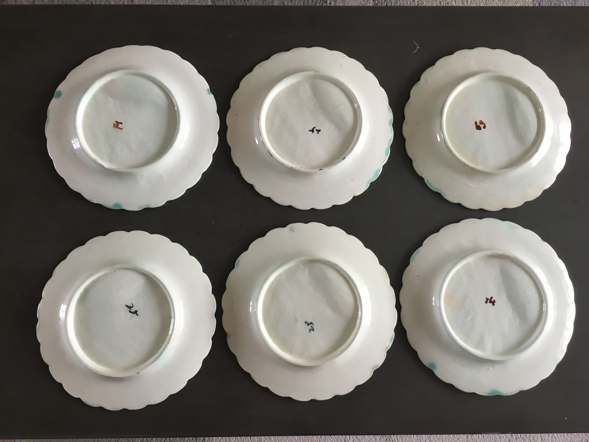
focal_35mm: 31
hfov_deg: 58.4
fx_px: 527
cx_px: 294
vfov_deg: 45.4
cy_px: 221
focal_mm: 3.3
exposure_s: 1/33
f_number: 2.4
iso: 64
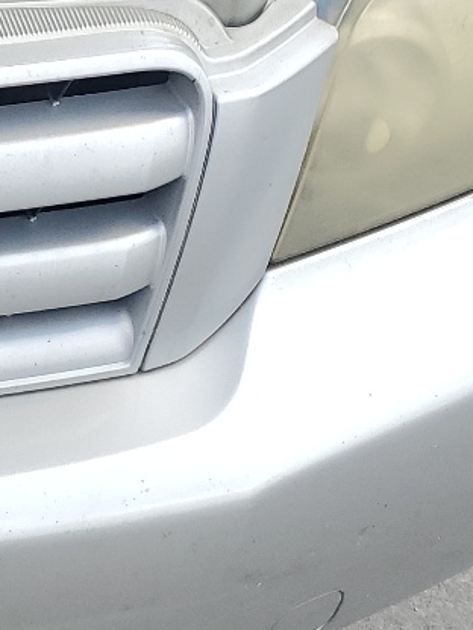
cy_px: -145
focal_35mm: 100
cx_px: -541
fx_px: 1822
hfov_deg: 12.6
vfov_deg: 18.5
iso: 50
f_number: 1.5
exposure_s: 1/1000
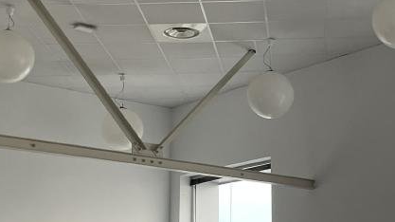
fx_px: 911
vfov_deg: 13.9
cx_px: 248
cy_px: 128
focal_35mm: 87
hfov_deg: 24.4
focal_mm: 4.2
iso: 125
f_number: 1.6
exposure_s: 1/109
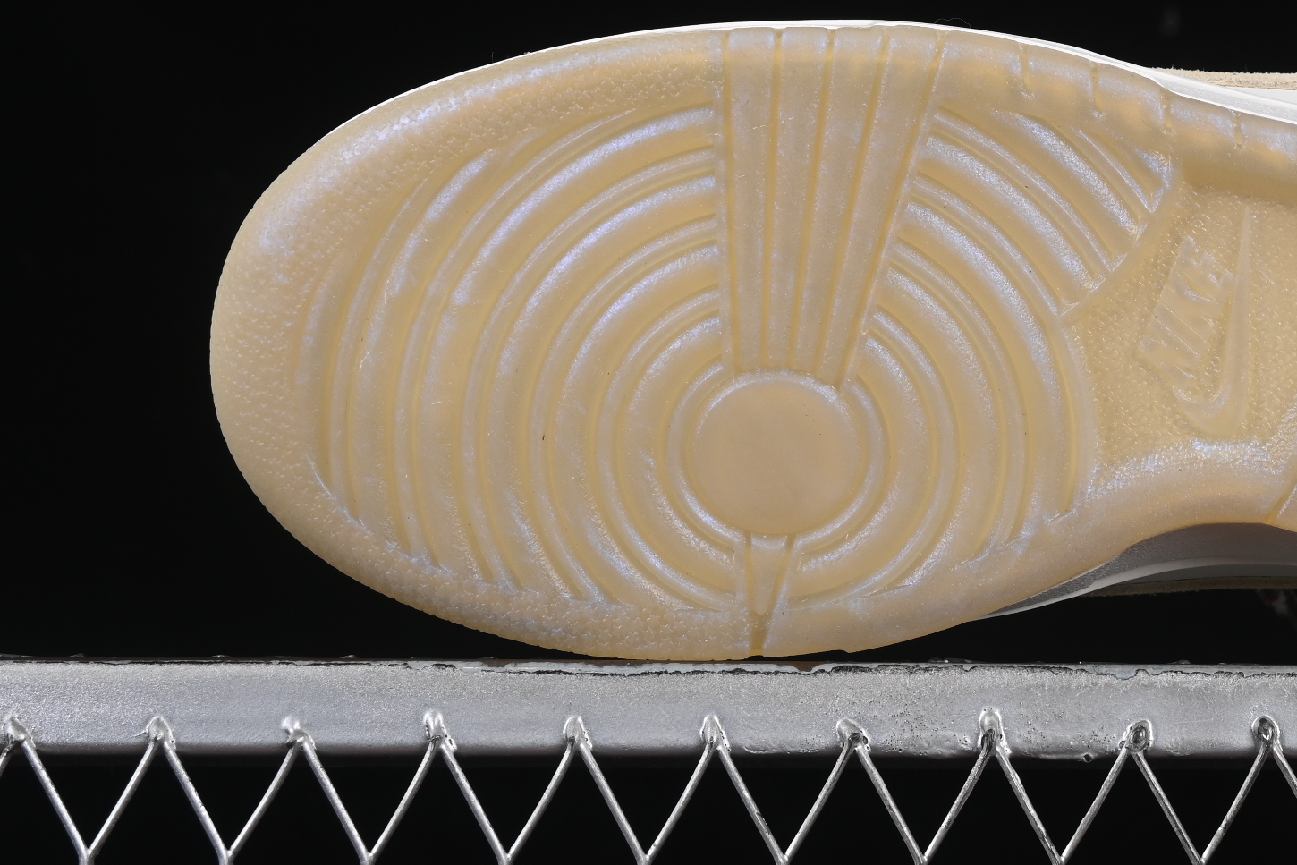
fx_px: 5188
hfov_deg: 14.1
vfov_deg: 9.5
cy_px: 148
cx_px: 1107
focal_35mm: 144
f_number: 8
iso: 160
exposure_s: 1/80
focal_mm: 50
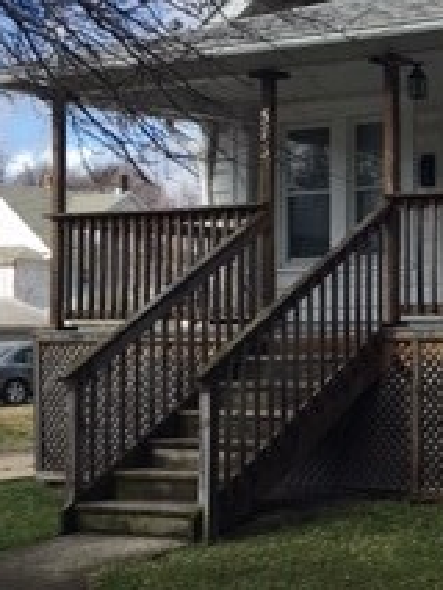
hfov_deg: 15.9
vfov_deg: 22.5
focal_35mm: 87
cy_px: 283
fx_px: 1483
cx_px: 612
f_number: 2.2
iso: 25
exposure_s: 1/1374
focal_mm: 4.15
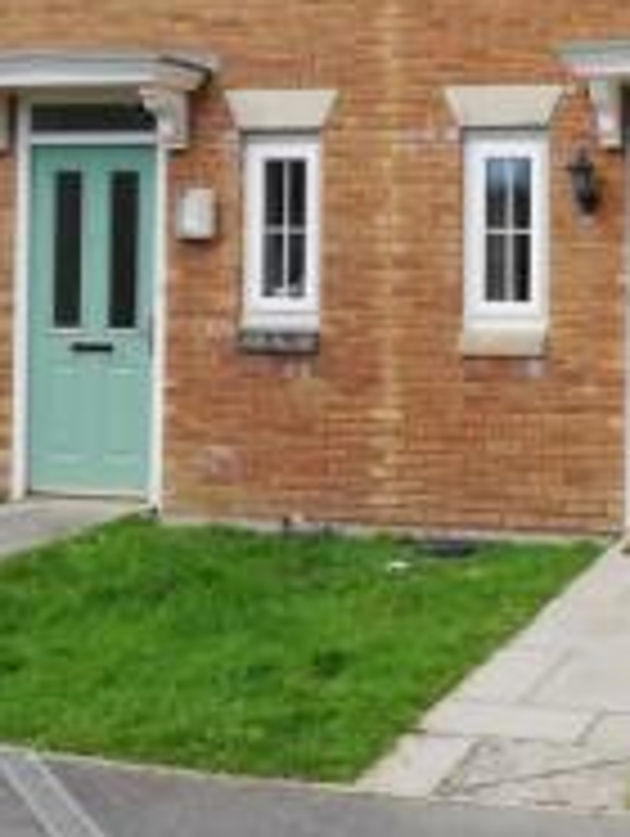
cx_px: 698
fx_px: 1477
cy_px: 281
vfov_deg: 31.4
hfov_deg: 22.7
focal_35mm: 61
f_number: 2.2
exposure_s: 1/134
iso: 50
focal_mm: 3.81
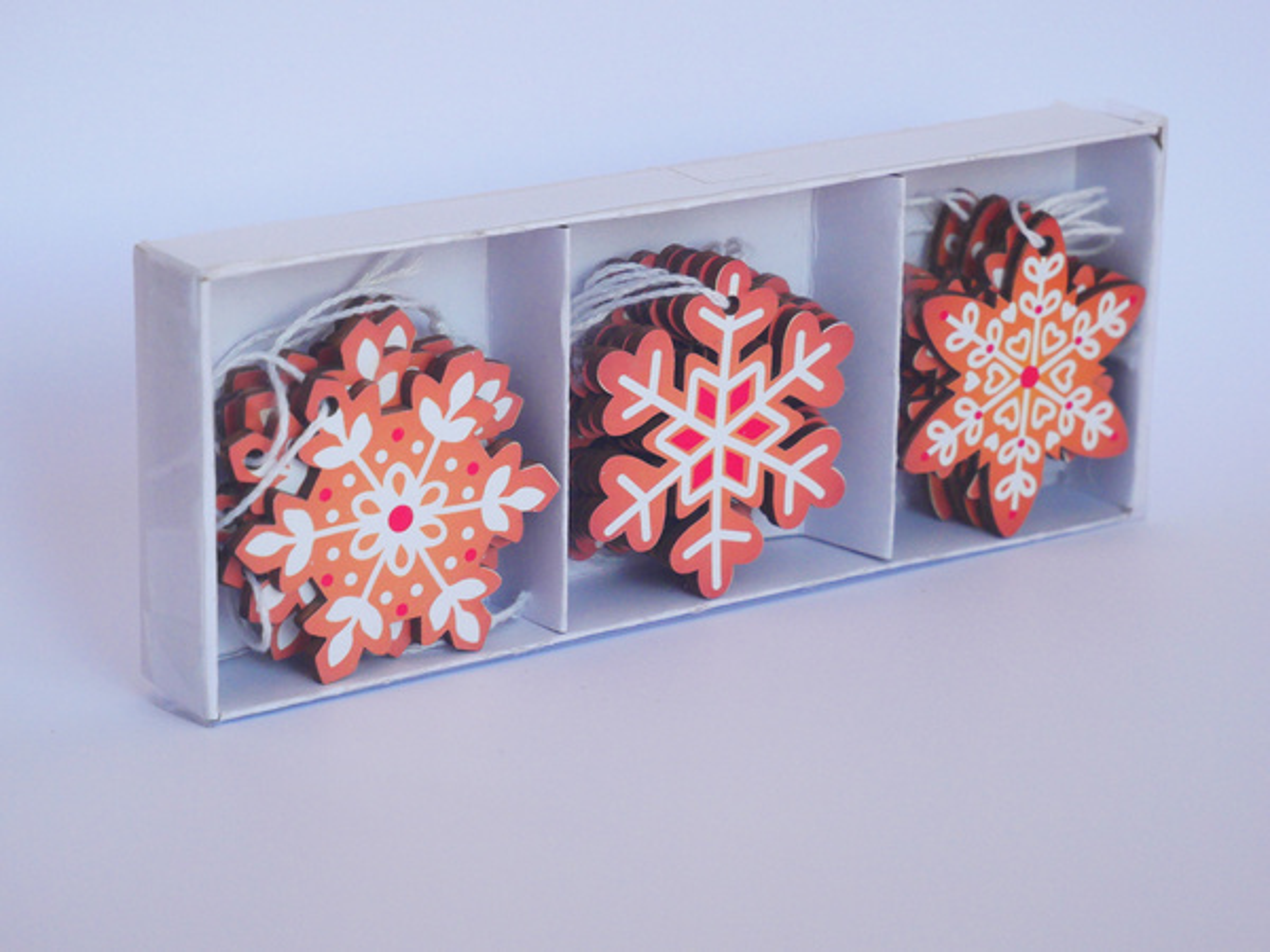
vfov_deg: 14.0
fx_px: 3889
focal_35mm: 106
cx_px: 635
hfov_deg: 18.5
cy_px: 476
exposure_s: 1/160
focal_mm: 53
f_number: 7.1
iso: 800
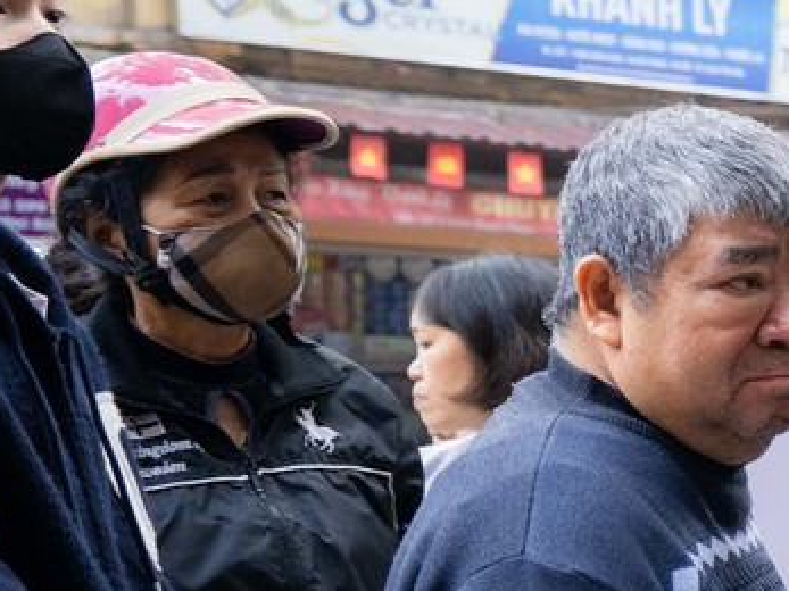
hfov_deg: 11.1
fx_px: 3030
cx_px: 2176
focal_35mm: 133
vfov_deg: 11.0
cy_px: 698
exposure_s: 1/320
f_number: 3.2
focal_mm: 24
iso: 400
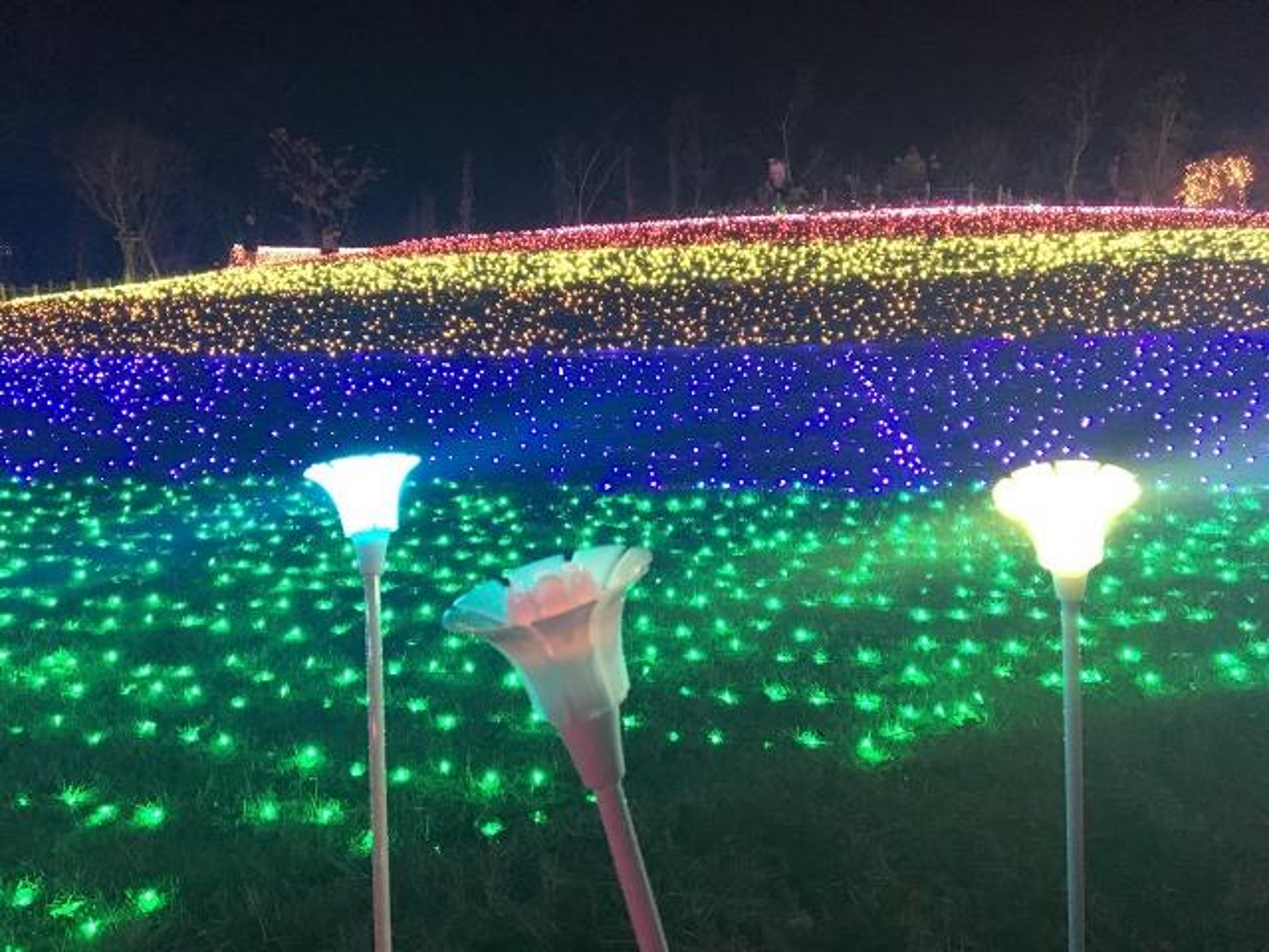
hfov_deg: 61.7
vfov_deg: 48.2
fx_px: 1063
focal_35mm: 29
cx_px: 634
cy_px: 476
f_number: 2.2
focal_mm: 4.2
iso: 320
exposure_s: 1/15
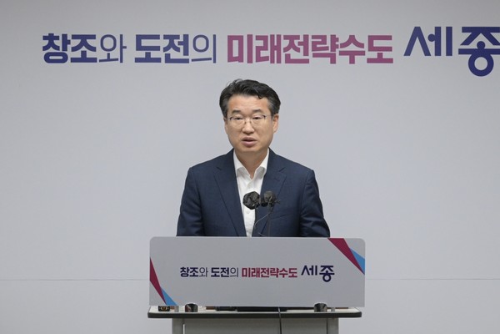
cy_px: 167
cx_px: 250
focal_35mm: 70
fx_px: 972
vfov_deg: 19.5
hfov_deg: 28.8
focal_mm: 70
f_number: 5
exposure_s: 1/200
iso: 1000
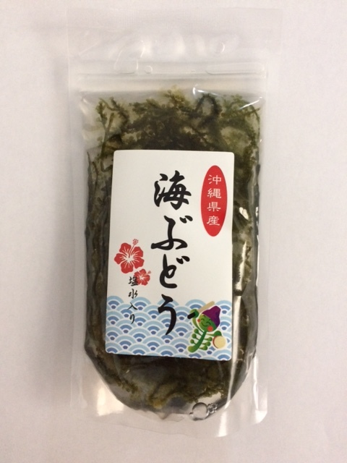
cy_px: 232
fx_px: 388
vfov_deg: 61.7
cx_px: 174
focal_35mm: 29
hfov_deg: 48.2
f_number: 2.2
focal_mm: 4.15
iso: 250
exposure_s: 1/30
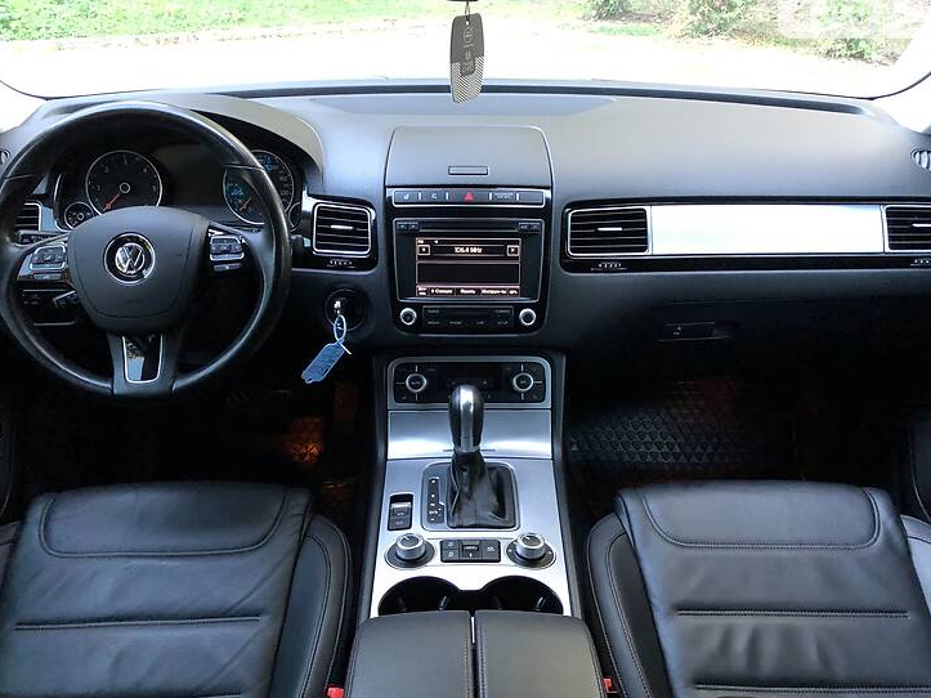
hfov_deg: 58.4
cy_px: 354
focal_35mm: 31
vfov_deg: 45.4
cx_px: 467
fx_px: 834
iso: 100
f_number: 1.8
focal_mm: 4
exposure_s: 1/10
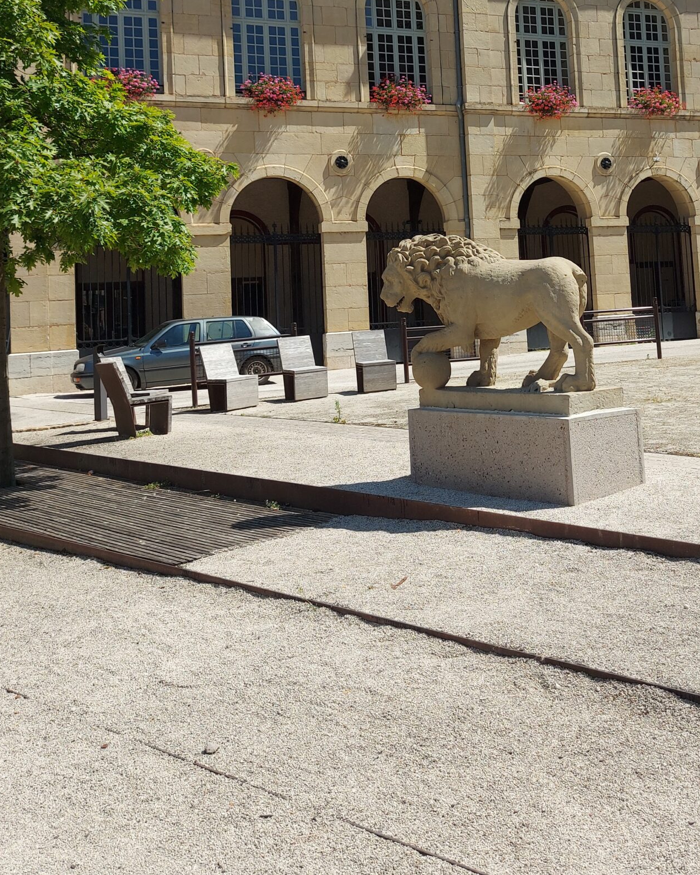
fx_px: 984
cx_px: 458
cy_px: 210
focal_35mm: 38
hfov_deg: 38.8
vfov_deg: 46.1
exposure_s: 1/1107
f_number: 1.8
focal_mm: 5.23
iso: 32
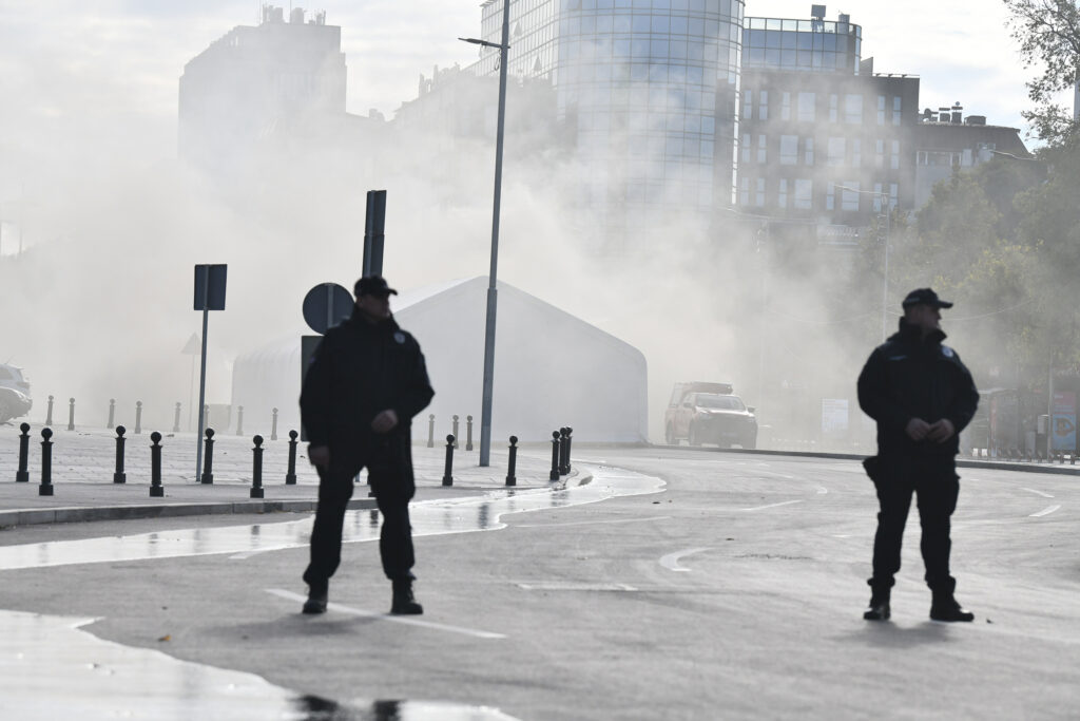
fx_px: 3900
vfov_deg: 10.6
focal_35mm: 130
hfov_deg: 15.8
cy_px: 360
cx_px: 540
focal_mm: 130
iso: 800
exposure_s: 1/8000
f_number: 5
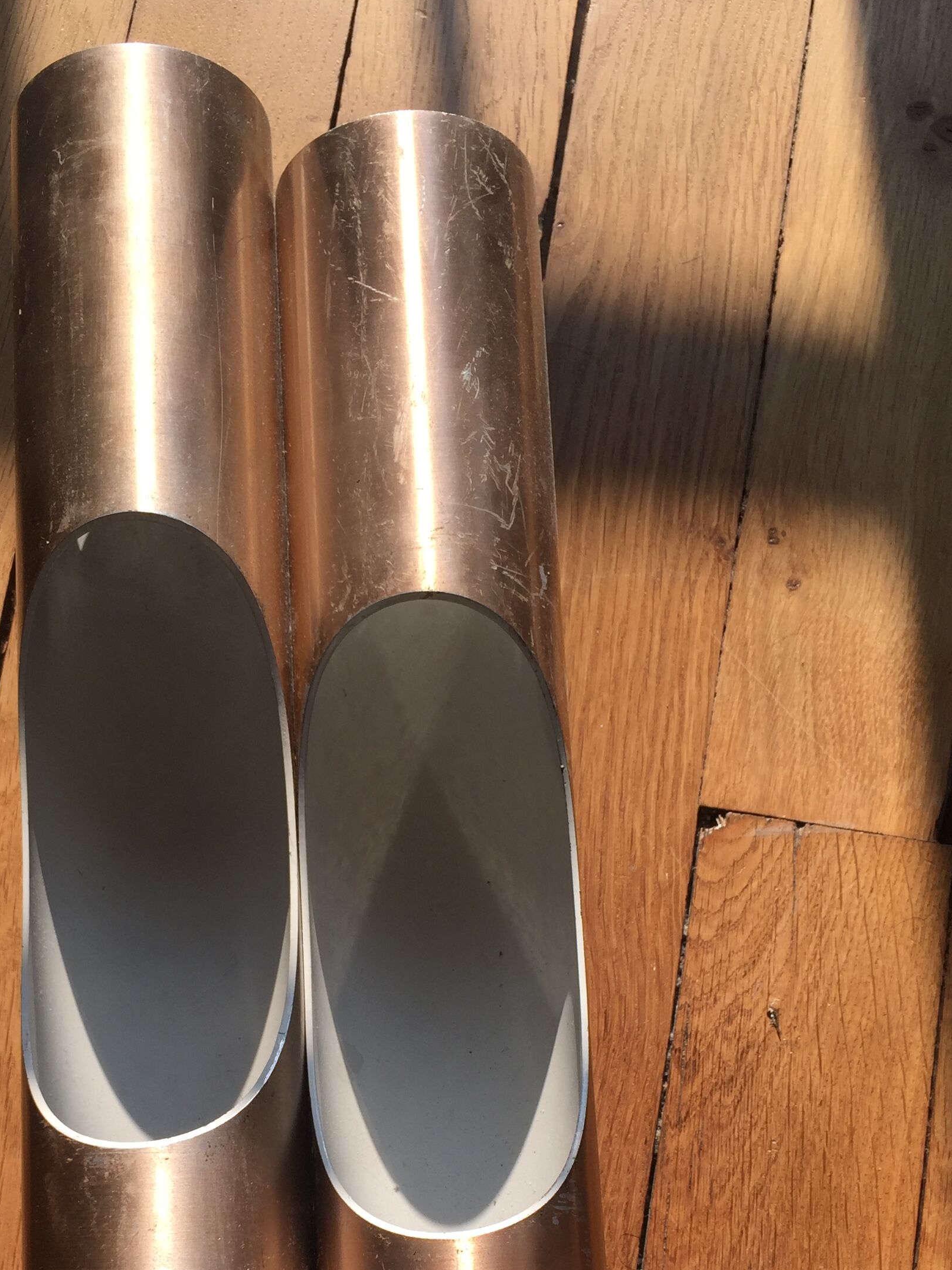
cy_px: 939
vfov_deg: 41.8
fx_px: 1614
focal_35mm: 44
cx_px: 381
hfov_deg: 32.8
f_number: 2.2
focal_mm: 4.15
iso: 32
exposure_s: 1/565
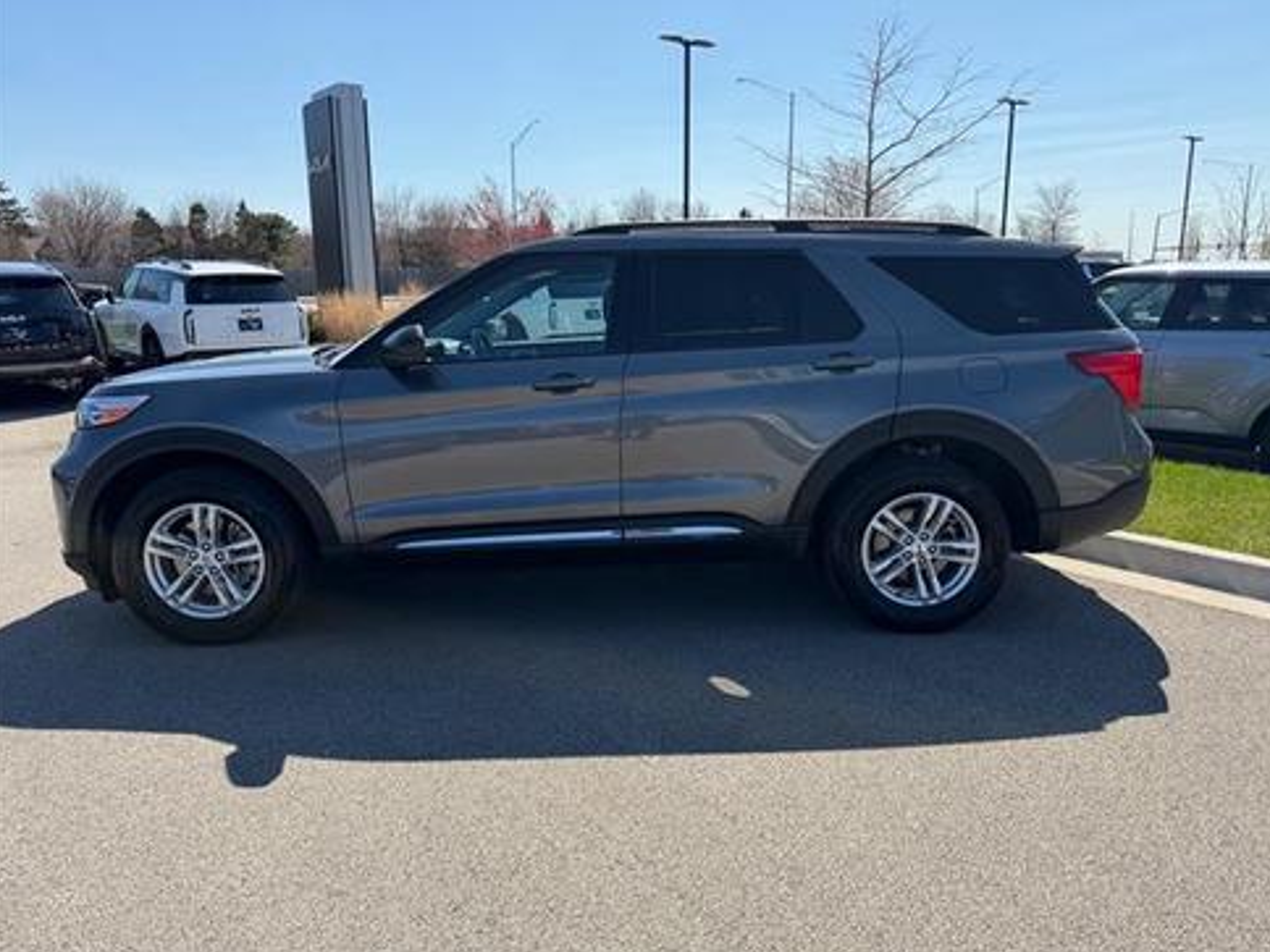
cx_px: 651
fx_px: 917
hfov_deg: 69.4
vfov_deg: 54.9
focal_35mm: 25
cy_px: 472
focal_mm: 6.76
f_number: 1.78
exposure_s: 1/4167
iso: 100
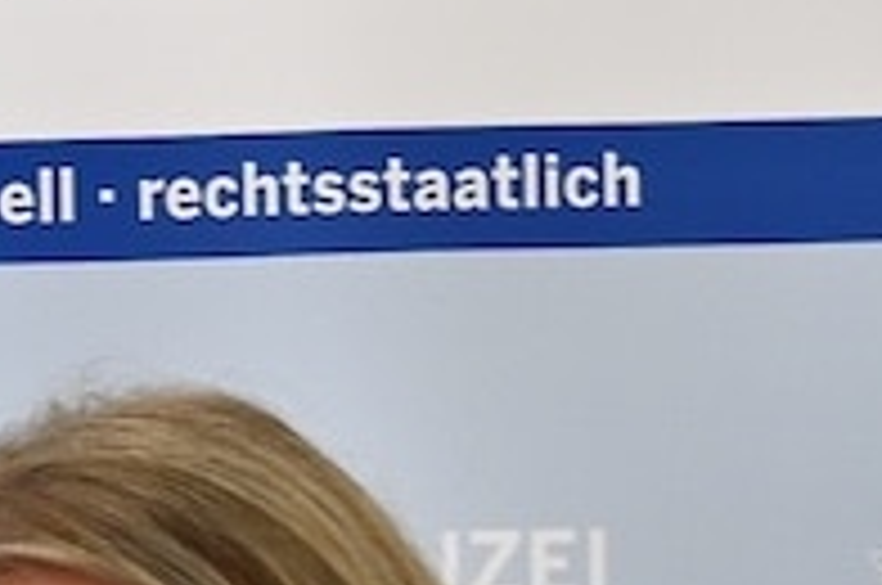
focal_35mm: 199
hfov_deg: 9.4
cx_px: -1102
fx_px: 4867
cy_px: 1177
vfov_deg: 6.7
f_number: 3.5
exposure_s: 1/100
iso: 220
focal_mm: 38
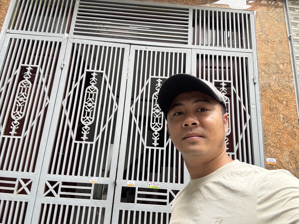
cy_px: 112
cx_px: 150
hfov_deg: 73.9
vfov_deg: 58.9
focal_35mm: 23
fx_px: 199
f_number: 1.9
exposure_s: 1/72
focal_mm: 2.69
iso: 80
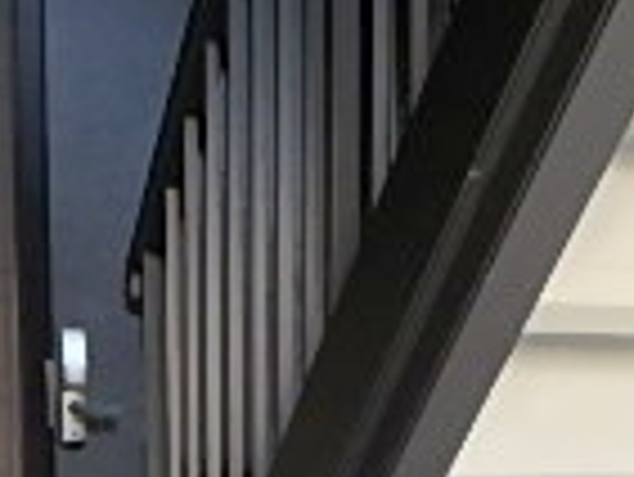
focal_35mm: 95
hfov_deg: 20.4
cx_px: 504
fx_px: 1741
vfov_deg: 14.5
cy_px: 711
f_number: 3.5
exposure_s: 1/30
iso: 250
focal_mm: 3.7
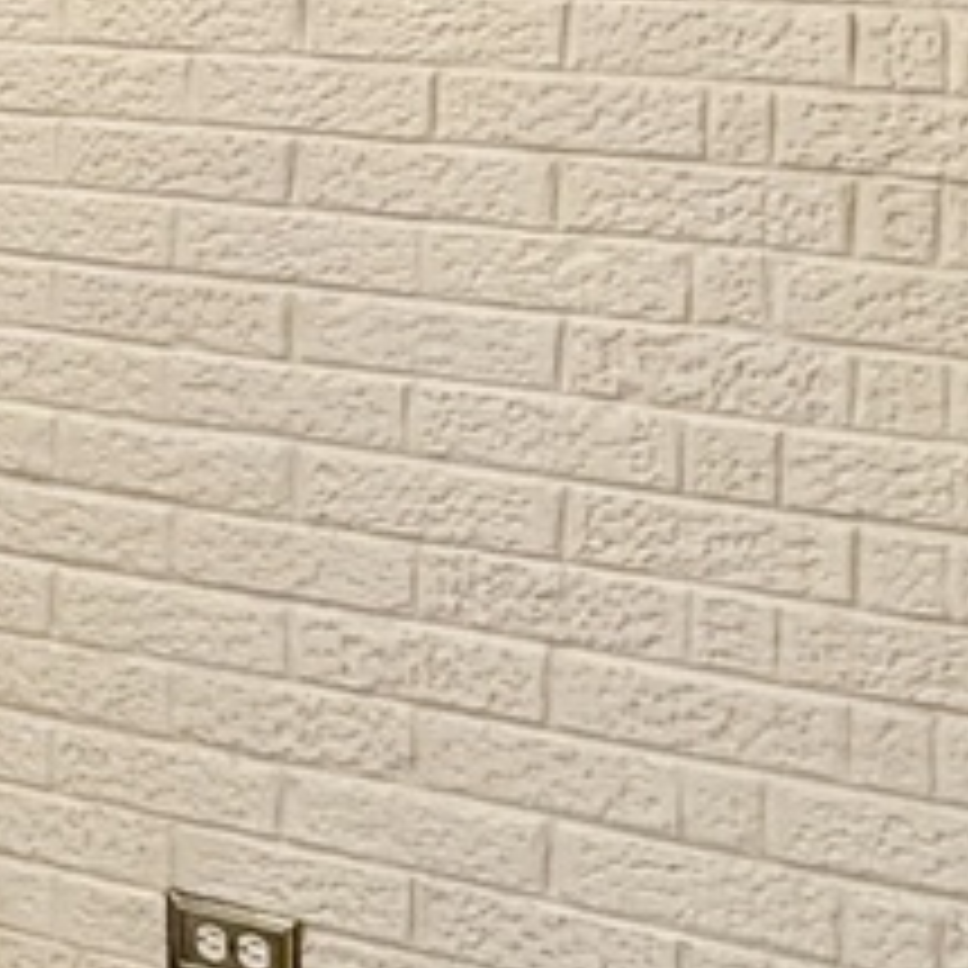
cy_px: -180
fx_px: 2626
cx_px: -671
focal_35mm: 83
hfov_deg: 17.6
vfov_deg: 19.7
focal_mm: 2.22
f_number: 2.2
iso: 160
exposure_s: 1/120
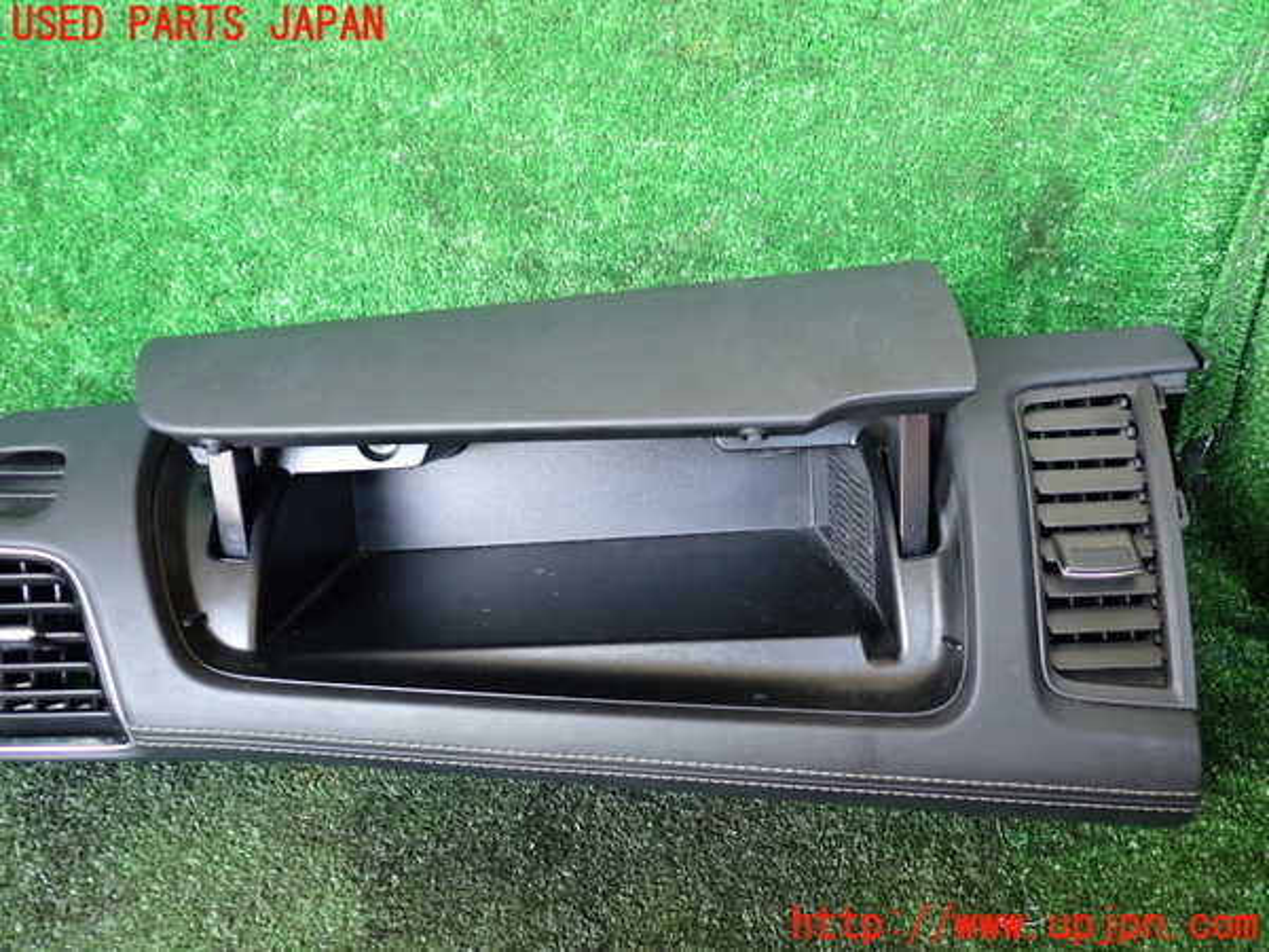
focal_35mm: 30
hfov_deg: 60.0
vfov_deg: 46.8
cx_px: 634
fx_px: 1100
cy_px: 476
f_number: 2.3
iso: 320
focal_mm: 5.4
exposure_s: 1/30
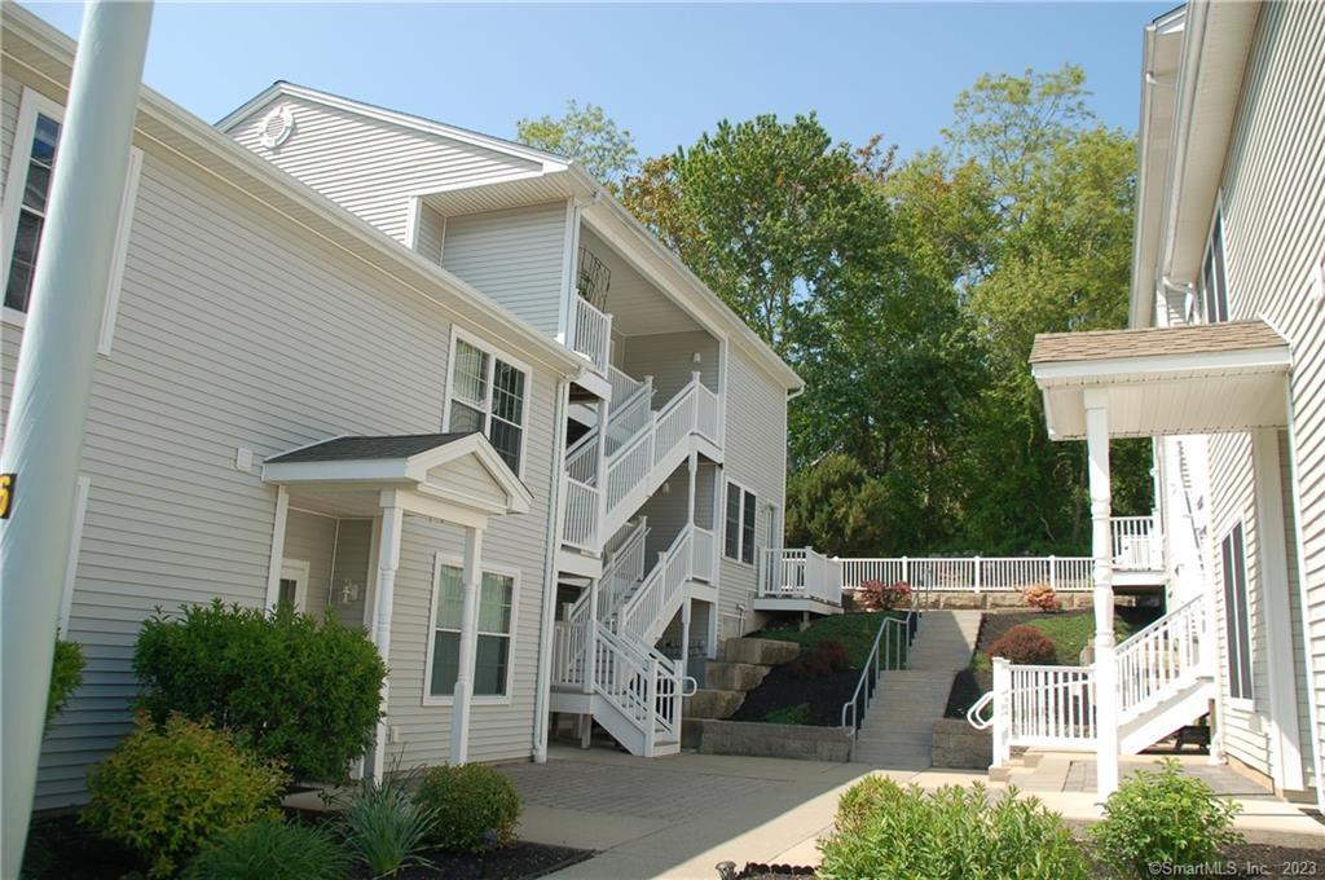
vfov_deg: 47.8
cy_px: 440
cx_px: 662
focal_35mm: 27
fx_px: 992
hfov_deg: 67.4
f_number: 8
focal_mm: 18
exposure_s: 1/250
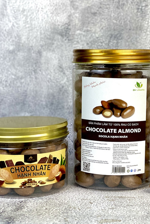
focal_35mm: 81
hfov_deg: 16.6
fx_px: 506
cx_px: 139
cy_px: 101
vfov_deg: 25.1
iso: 40
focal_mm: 6
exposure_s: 1/100
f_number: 2
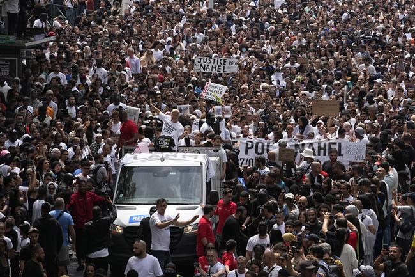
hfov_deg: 8.8
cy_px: 138
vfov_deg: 5.9
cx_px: 208
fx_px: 2697
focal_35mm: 234
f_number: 13
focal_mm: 156
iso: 1250
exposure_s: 1/1250
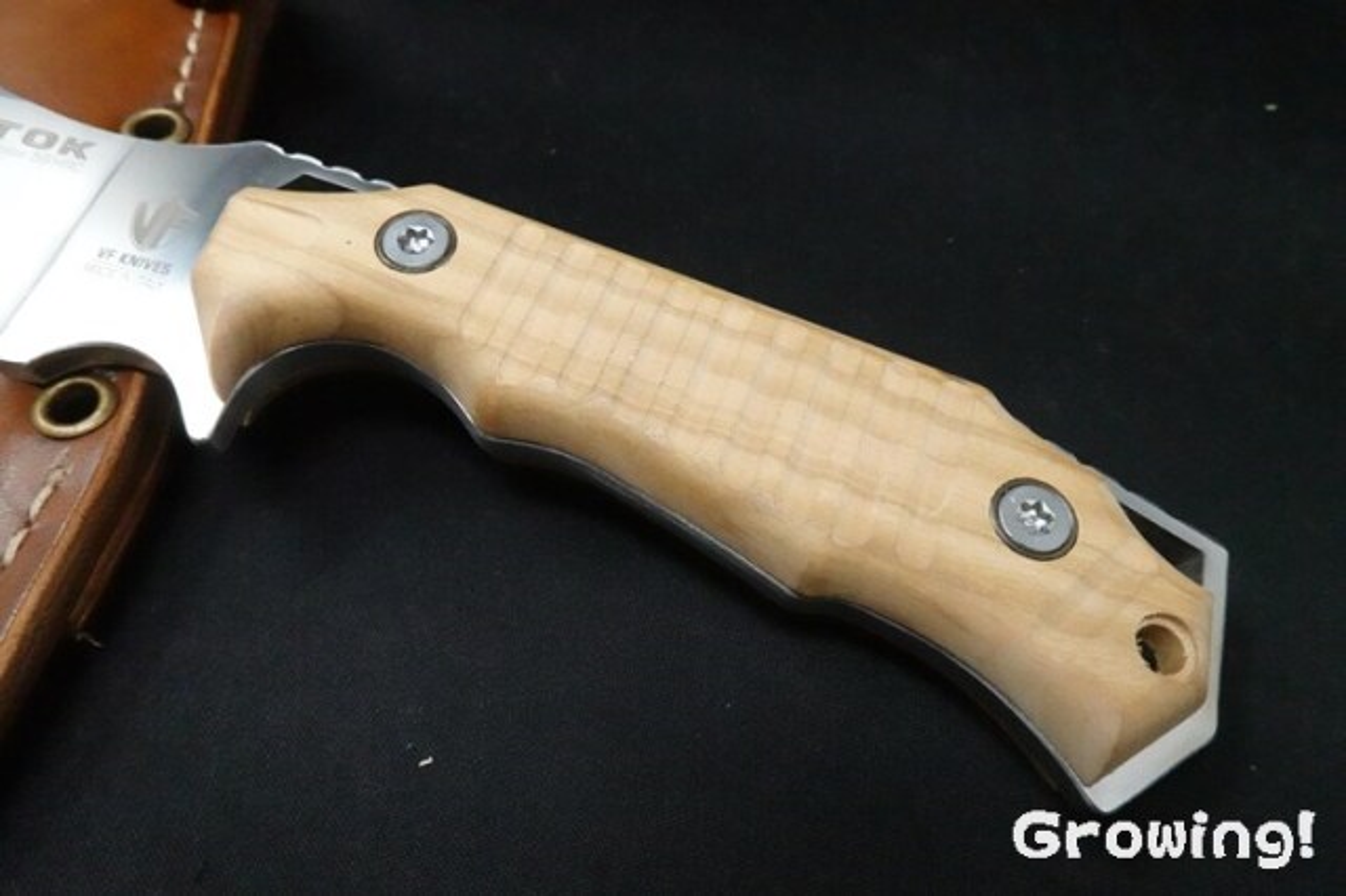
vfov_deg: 53.1
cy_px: 448
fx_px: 897
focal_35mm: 24
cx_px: 673
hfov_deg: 73.8
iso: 5000
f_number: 8
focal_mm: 9
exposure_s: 1/250
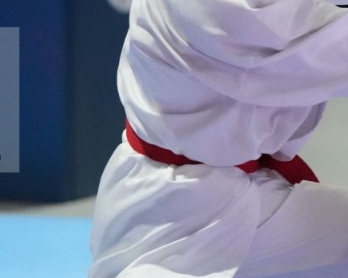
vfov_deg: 2.9
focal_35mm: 535
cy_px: -183
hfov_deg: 3.6
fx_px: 5511
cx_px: 486
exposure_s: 1/800
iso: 10000
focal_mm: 138
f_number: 2.8
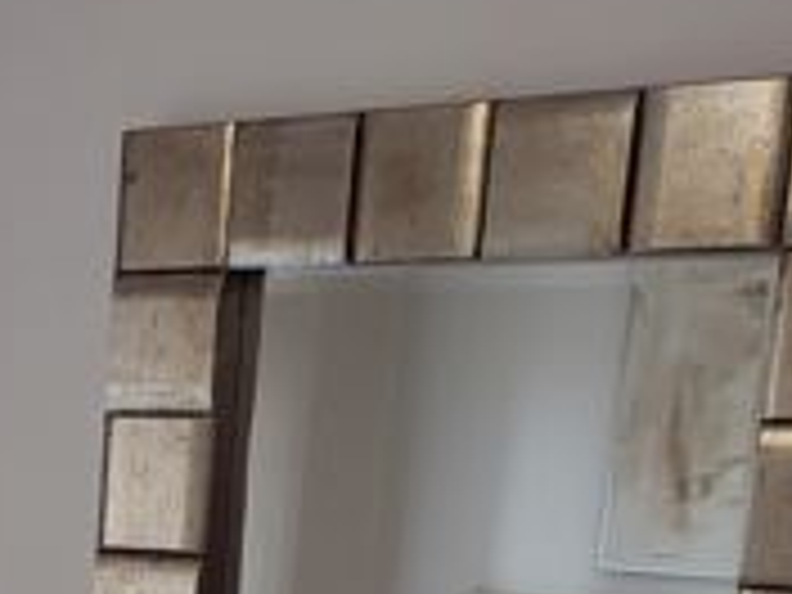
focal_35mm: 100
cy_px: 1048
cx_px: -56
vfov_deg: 13.4
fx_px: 2288
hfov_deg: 18.9
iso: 68
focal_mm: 6.04
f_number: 1.9
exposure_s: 1/33
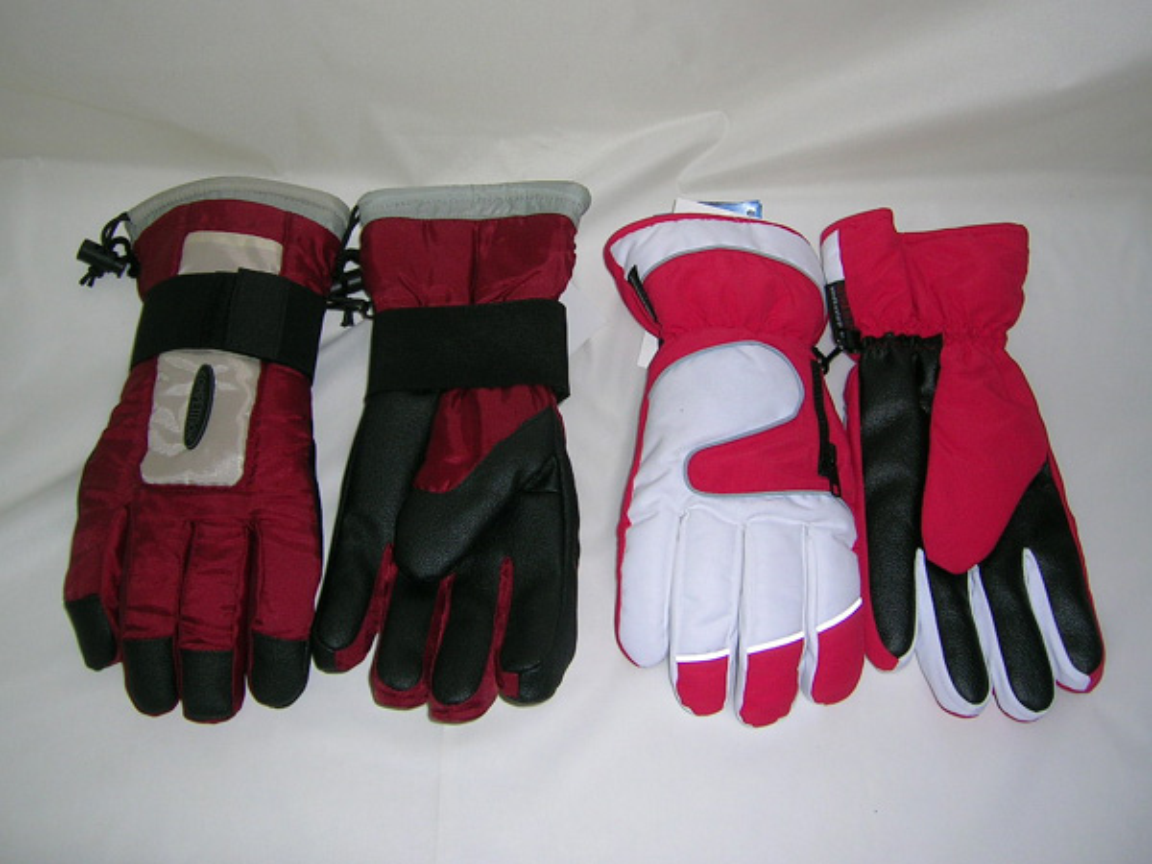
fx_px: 1165
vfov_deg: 40.7
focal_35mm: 35
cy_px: 432
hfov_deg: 52.6
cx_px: 576
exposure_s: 1/60.1
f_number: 2.8
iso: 50
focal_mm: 5.4
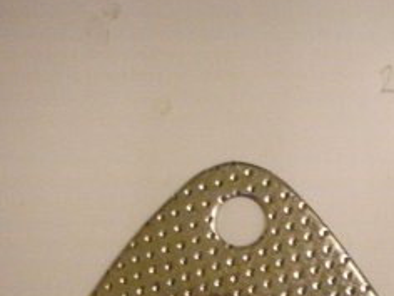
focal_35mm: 88
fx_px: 1002
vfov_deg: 16.3
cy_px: 325
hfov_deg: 21.3
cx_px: 417
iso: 400
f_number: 3.5
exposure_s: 1/90
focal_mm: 6.6
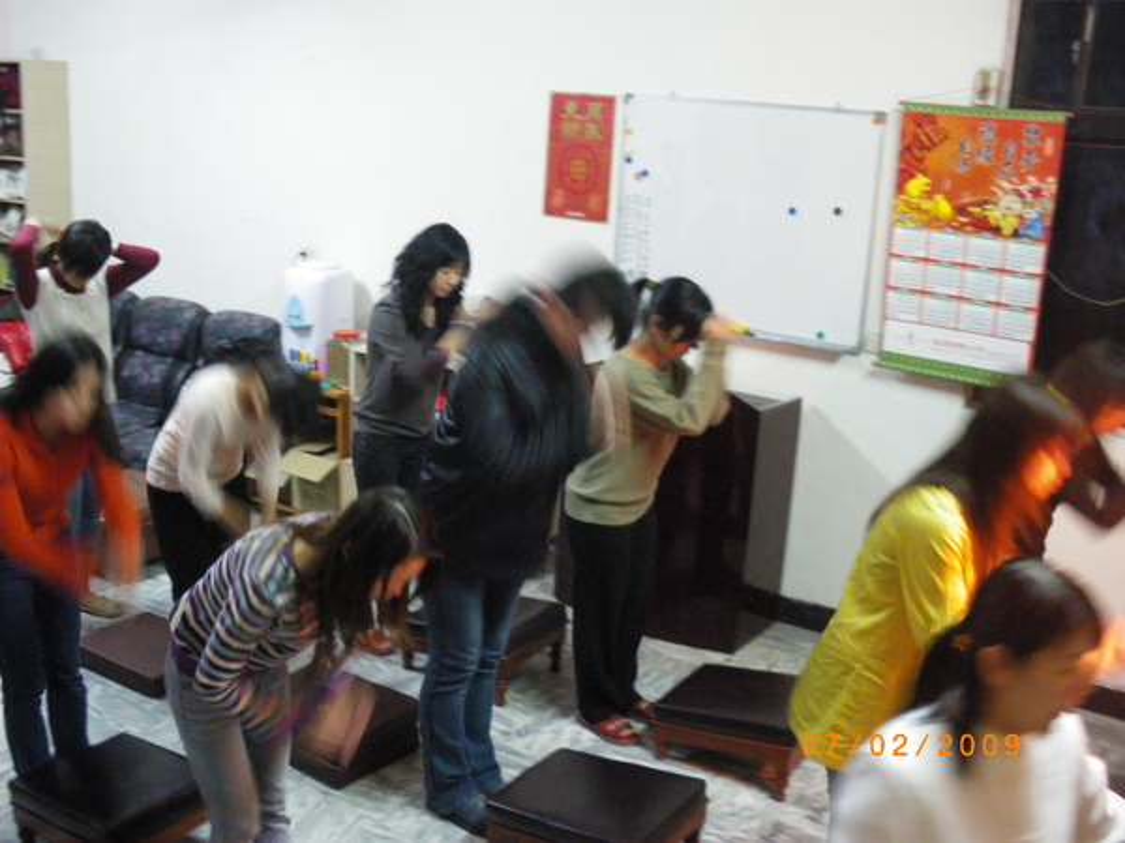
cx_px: 562
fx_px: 1170
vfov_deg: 39.7
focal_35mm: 36
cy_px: 422
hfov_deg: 51.4
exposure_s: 1/13
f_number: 3.5
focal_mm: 6.3
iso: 800
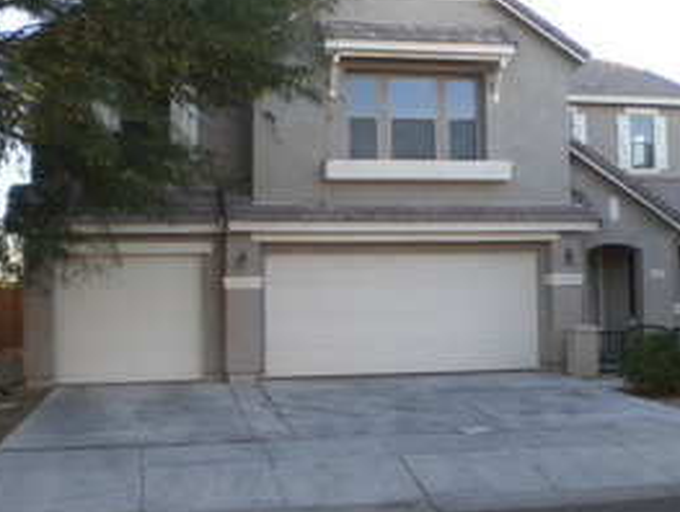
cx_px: 388
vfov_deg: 29.2
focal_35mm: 50
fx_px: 984
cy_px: 233
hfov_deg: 38.1
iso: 50
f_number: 3.1
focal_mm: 6.3
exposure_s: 1/80
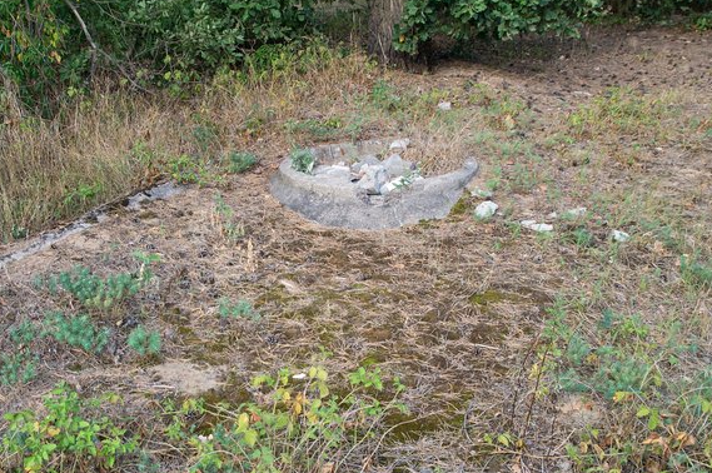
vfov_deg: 34.0
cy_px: 291
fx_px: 770
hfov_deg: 49.1
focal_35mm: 39
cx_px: 263
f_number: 5.6
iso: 400
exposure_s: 1/160
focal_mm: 20
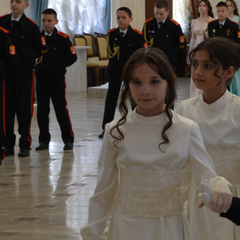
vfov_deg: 10.1
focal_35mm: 172
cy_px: 124
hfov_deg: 9.3
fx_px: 1352
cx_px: 542
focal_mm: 25
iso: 450
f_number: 4
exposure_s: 1/60
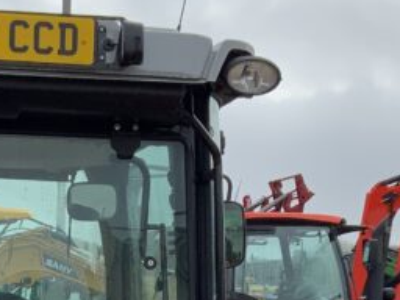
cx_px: 53
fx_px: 1340
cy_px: 483
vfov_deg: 12.0
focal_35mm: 116
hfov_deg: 16.8
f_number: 1.8
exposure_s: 1/428
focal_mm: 3
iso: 16
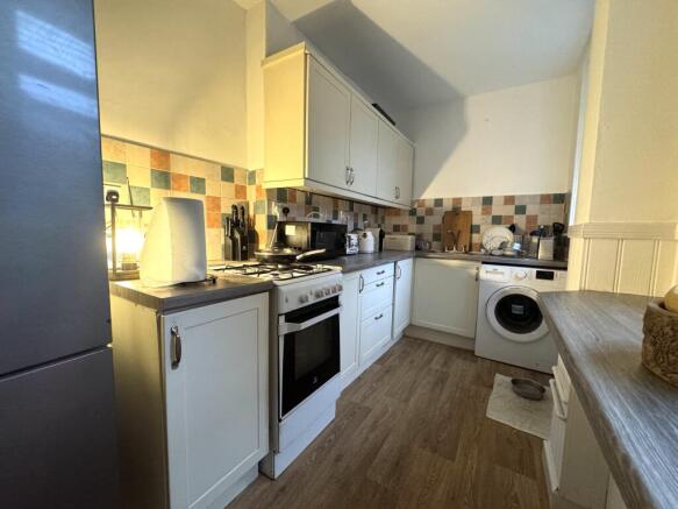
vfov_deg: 85.7
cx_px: 339
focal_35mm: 14
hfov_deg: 102.1
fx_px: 274
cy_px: 254
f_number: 2.2
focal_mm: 2.22
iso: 640
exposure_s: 1/50
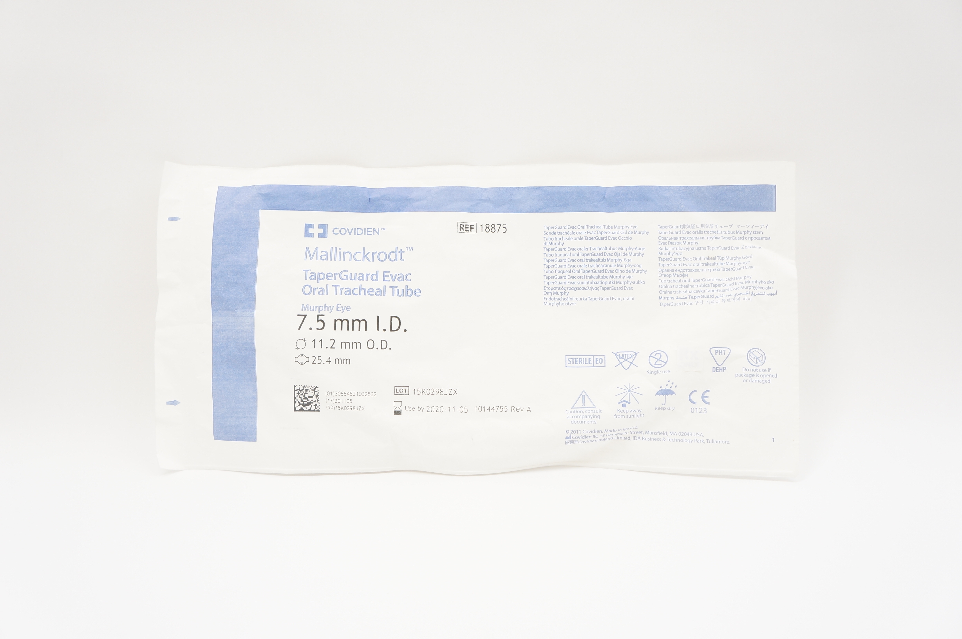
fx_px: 1081
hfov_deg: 48.0
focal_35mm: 40
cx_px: 481
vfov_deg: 32.9
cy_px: 320
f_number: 5
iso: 400
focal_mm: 27
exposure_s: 1/60
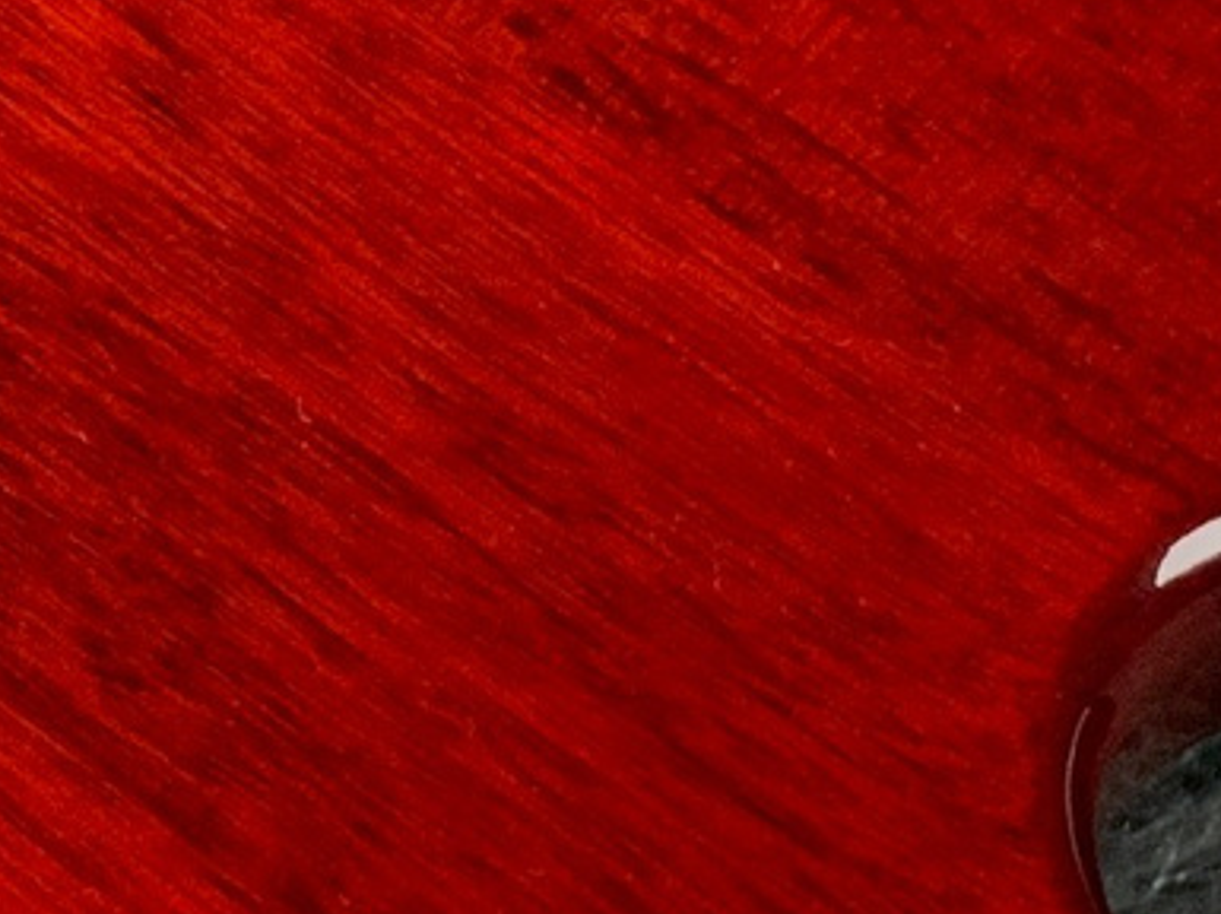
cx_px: -466
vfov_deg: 7.7
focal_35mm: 193
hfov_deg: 10.0
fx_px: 6801
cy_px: 619
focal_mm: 3
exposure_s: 1/50
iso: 80
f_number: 1.8
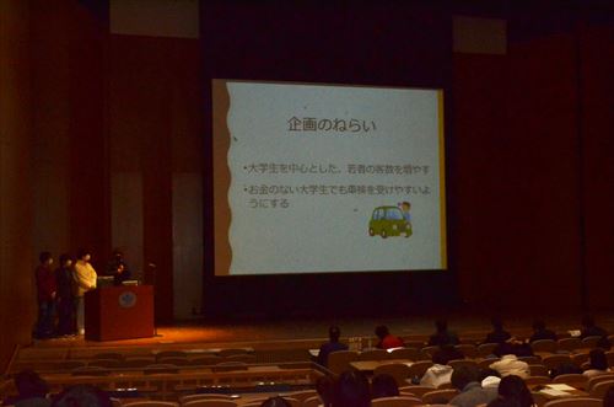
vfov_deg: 25.6
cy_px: 204
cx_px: 307
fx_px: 893
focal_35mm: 52
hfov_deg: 37.9
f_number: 25
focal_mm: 35
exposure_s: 1/60
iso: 3200
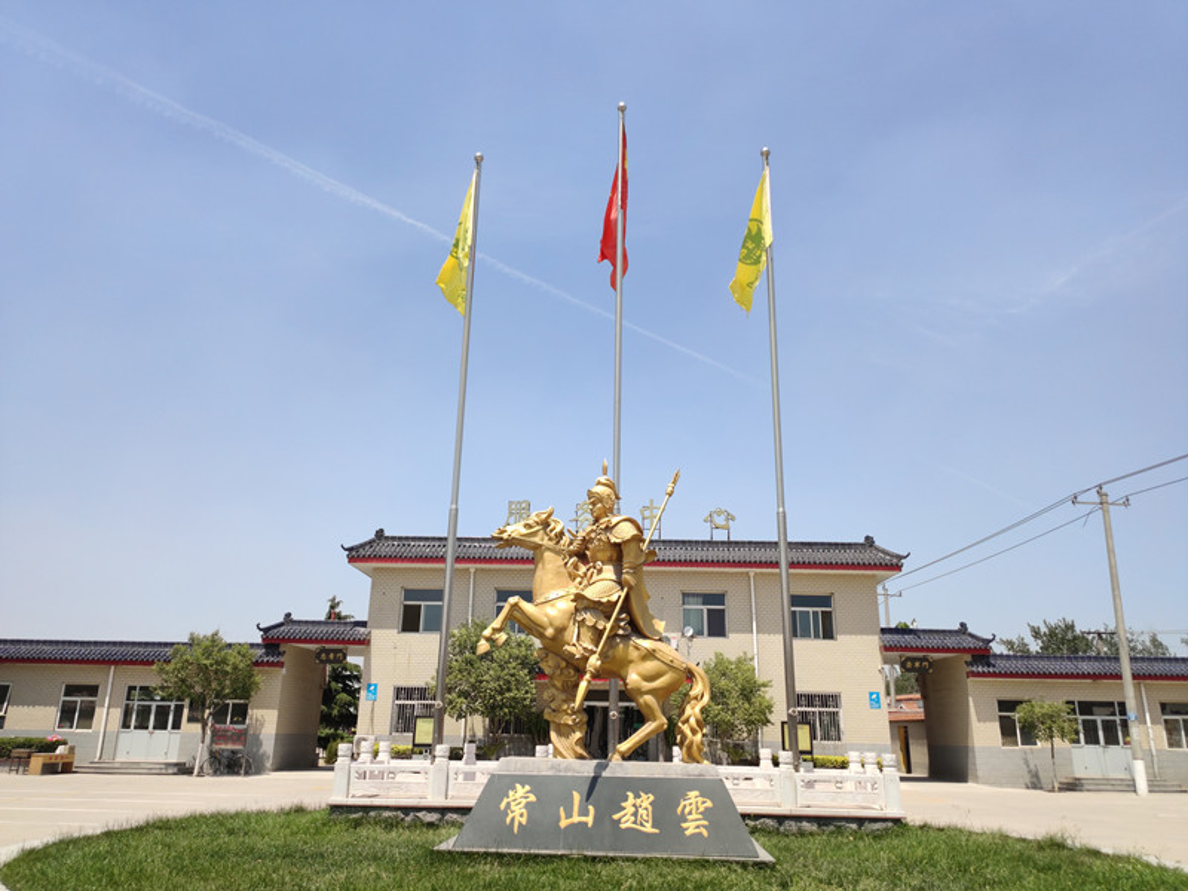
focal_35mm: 27
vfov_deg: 51.4
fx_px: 927
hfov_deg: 65.3
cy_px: 446
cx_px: 594
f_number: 1.75
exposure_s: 1/1185
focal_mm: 4.75
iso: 112
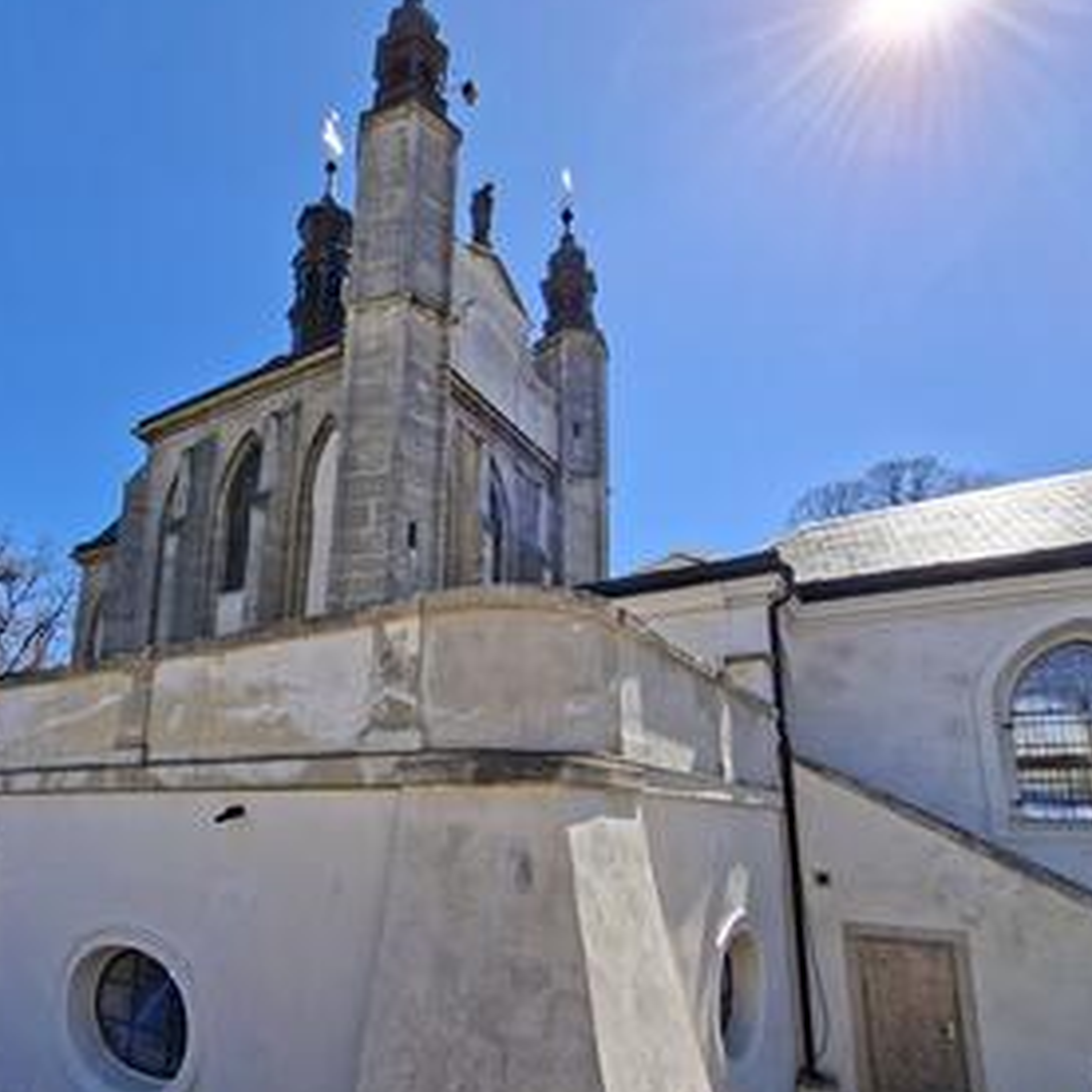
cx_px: 415
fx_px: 714
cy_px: 657
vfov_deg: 74.0
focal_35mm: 20
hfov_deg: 73.7
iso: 40
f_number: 2.2
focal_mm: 1.74
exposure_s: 1/1563
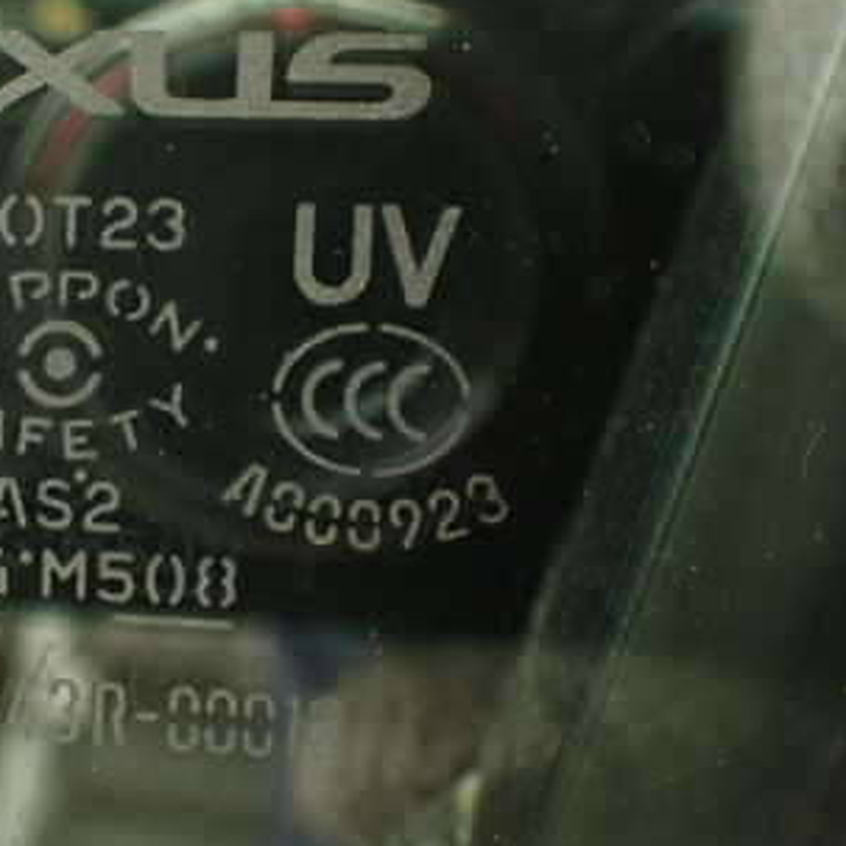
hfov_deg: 26.0
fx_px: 1742
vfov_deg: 27.3
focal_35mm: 63
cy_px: 413
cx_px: 14
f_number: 2.5
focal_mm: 6.37
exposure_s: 1/40
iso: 250
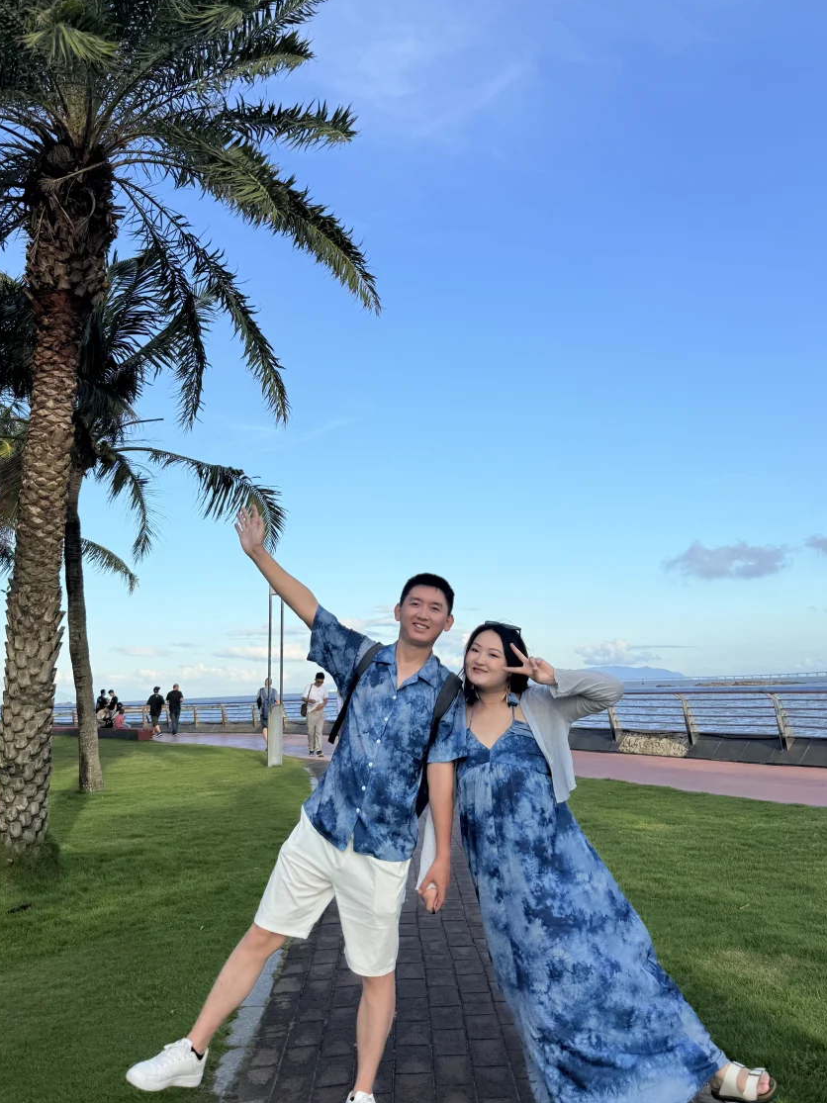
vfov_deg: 58.1
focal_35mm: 31
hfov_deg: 45.4
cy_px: 471
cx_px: 446
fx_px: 988
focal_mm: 6.76
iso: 80
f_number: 1.78
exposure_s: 1/4975
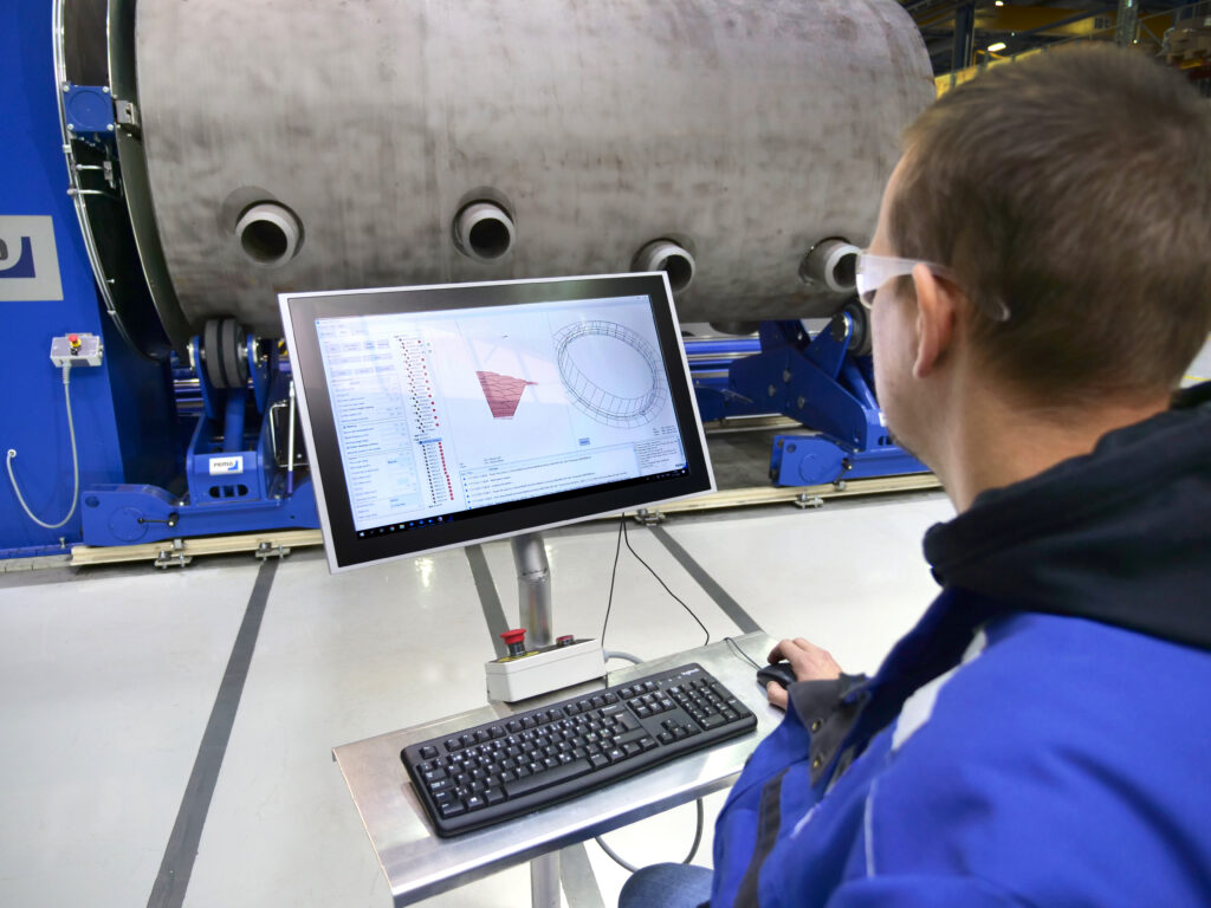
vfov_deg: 56.8
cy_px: 454
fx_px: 840
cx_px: 606
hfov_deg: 71.6
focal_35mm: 24
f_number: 2.8
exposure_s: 1/100
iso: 200
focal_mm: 12
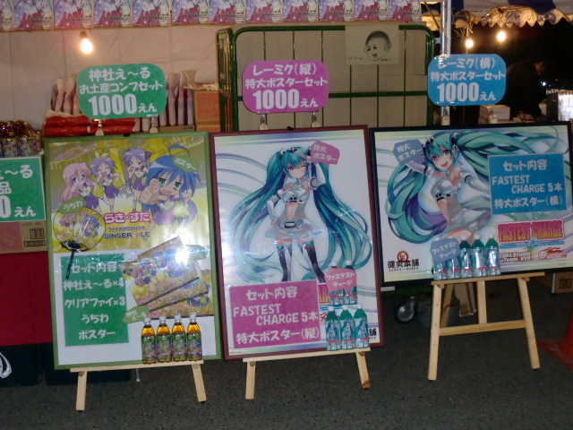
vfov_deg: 34.3
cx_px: 286
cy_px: 215
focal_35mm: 42
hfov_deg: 44.8
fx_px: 695
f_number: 3.4
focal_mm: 7.7
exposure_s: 1/40
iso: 400
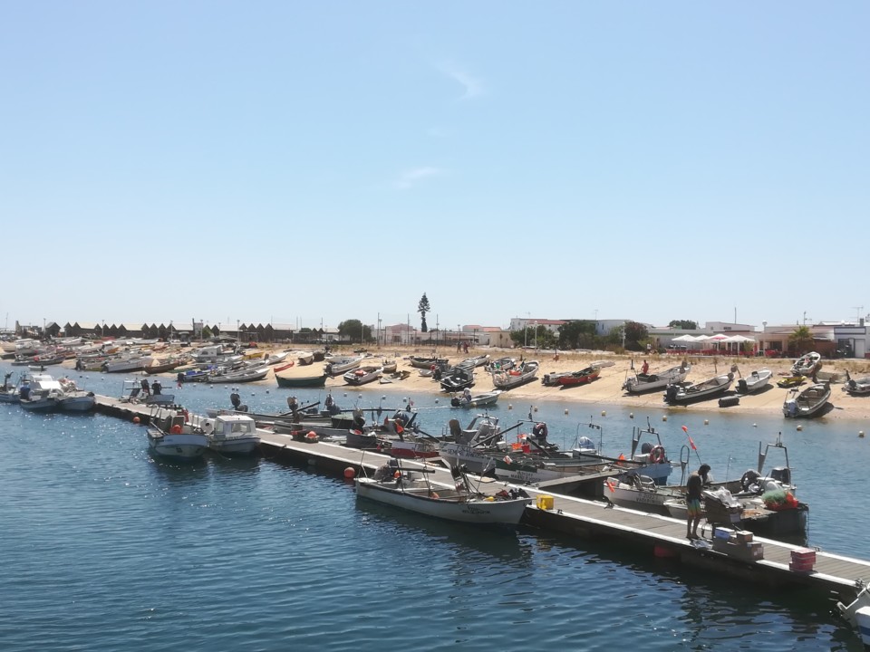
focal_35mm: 36
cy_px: 326
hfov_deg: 51.4
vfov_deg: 39.7
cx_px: 435
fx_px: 905
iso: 50
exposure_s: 1/1280
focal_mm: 3.83
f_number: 2.2
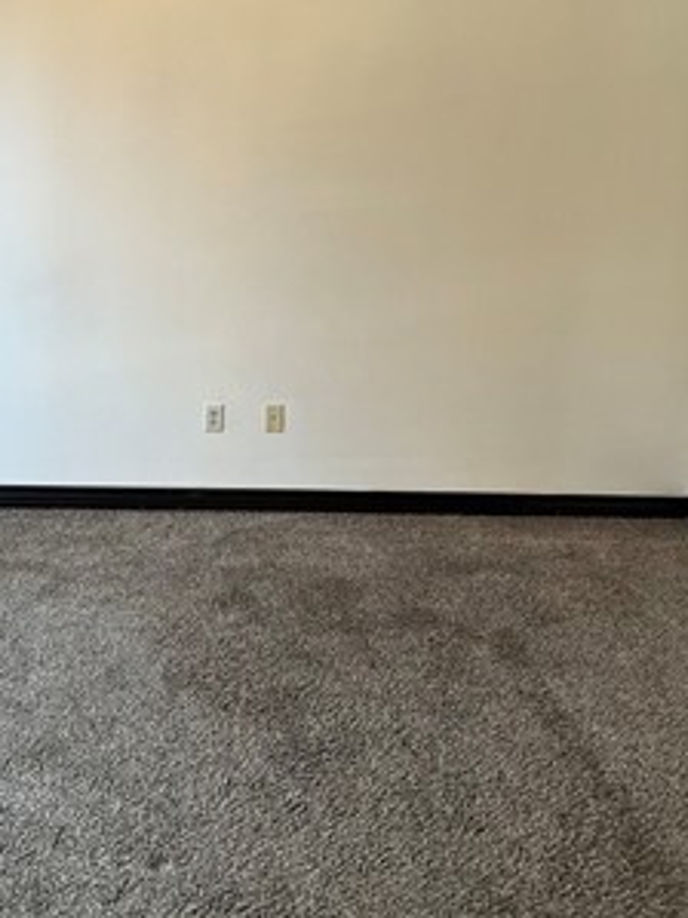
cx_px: 172
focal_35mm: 30
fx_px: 796
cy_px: 286
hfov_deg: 45.2
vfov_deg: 58.2
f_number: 2.2
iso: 160
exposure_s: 1/120
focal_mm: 2.22
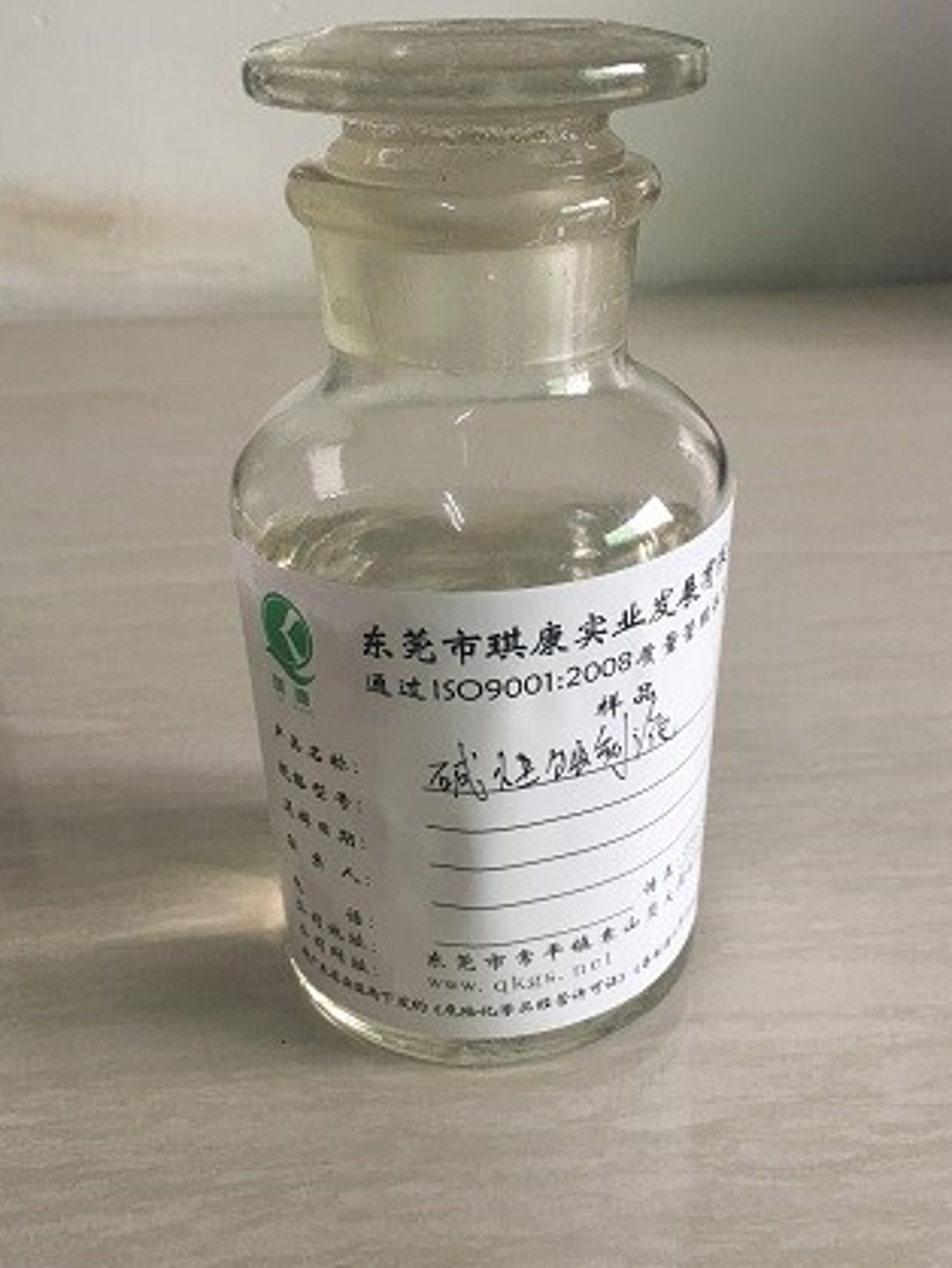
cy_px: 654
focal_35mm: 37
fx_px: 1355
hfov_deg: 38.7
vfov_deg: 50.1
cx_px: 488
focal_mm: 4.15
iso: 40
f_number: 2.2
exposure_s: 1/33
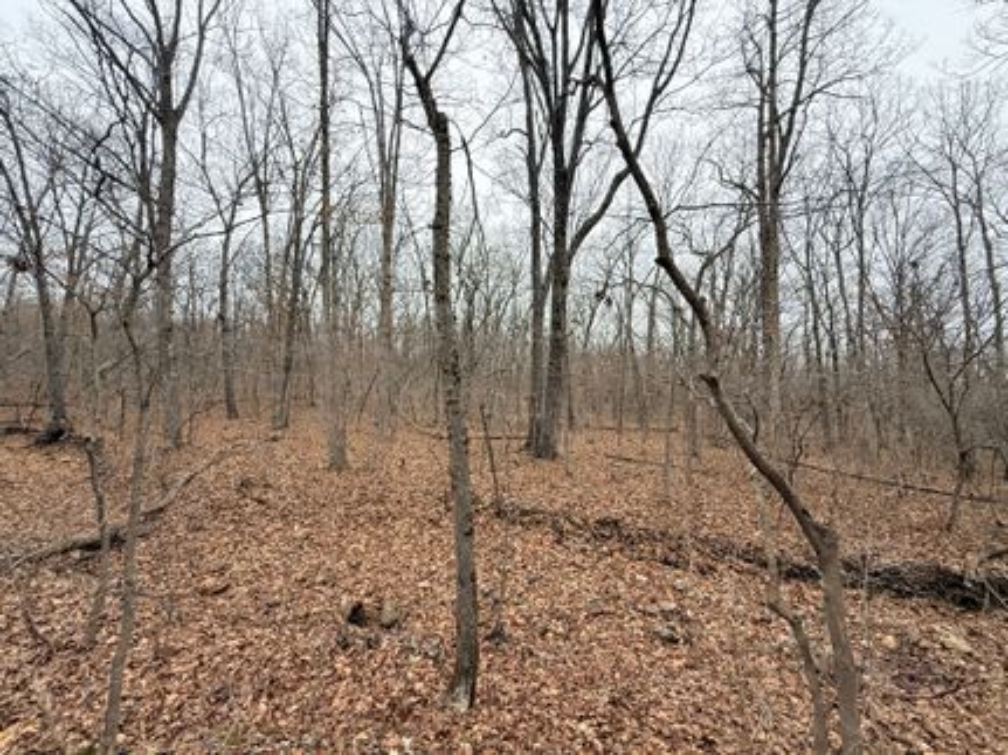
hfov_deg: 102.1
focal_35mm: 14
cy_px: 378
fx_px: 408
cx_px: 504
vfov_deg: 85.6
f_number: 2.2
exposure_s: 1/540
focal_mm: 2.22
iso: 64
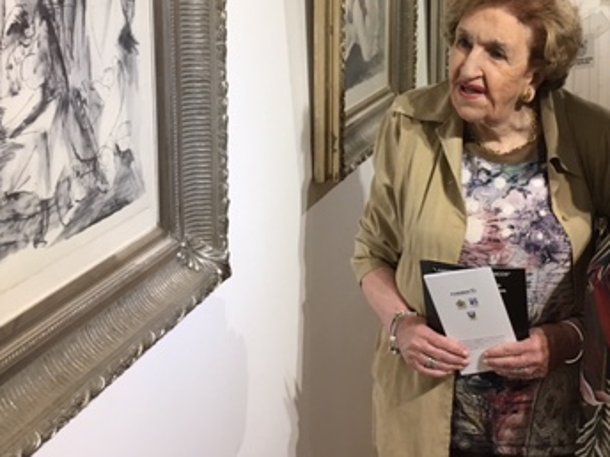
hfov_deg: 35.4
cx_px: 381
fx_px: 952
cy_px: 159
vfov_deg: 26.9
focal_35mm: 54
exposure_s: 1/33
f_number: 2.2
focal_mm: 4.15
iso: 125
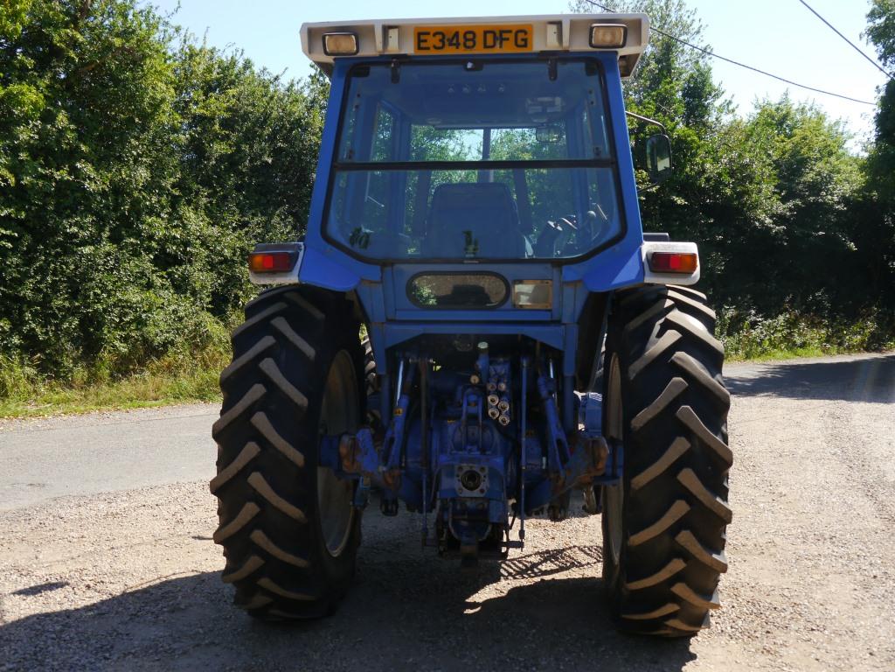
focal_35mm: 36
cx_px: 448
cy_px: 336
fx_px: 931
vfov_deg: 39.7
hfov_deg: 51.4
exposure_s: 1/250
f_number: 6.3
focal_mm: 18
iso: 160
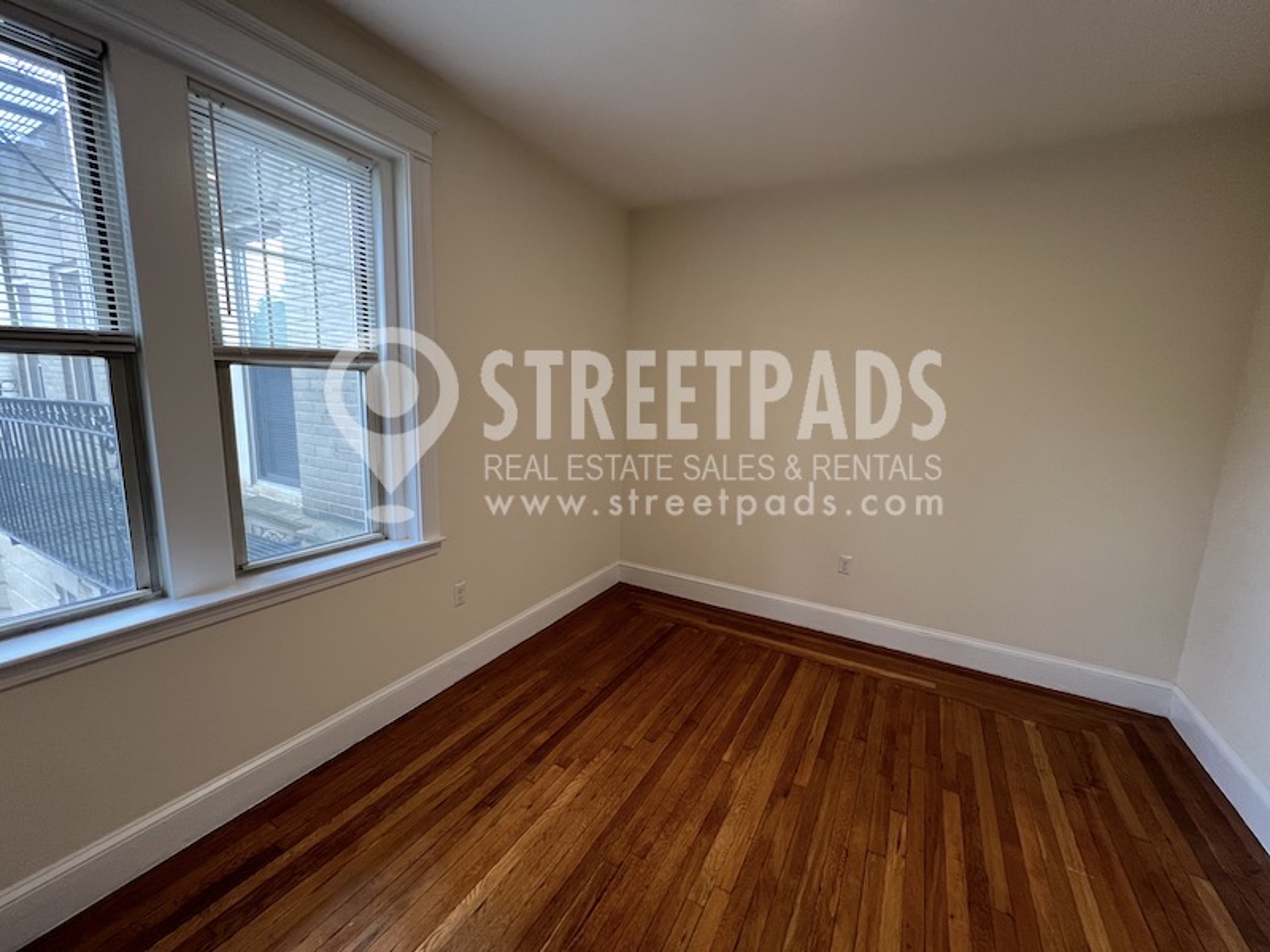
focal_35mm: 13
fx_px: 477
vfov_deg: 89.9
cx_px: 635
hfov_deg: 106.2
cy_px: 476
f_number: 1.8
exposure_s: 1/99
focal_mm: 1.57
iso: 160
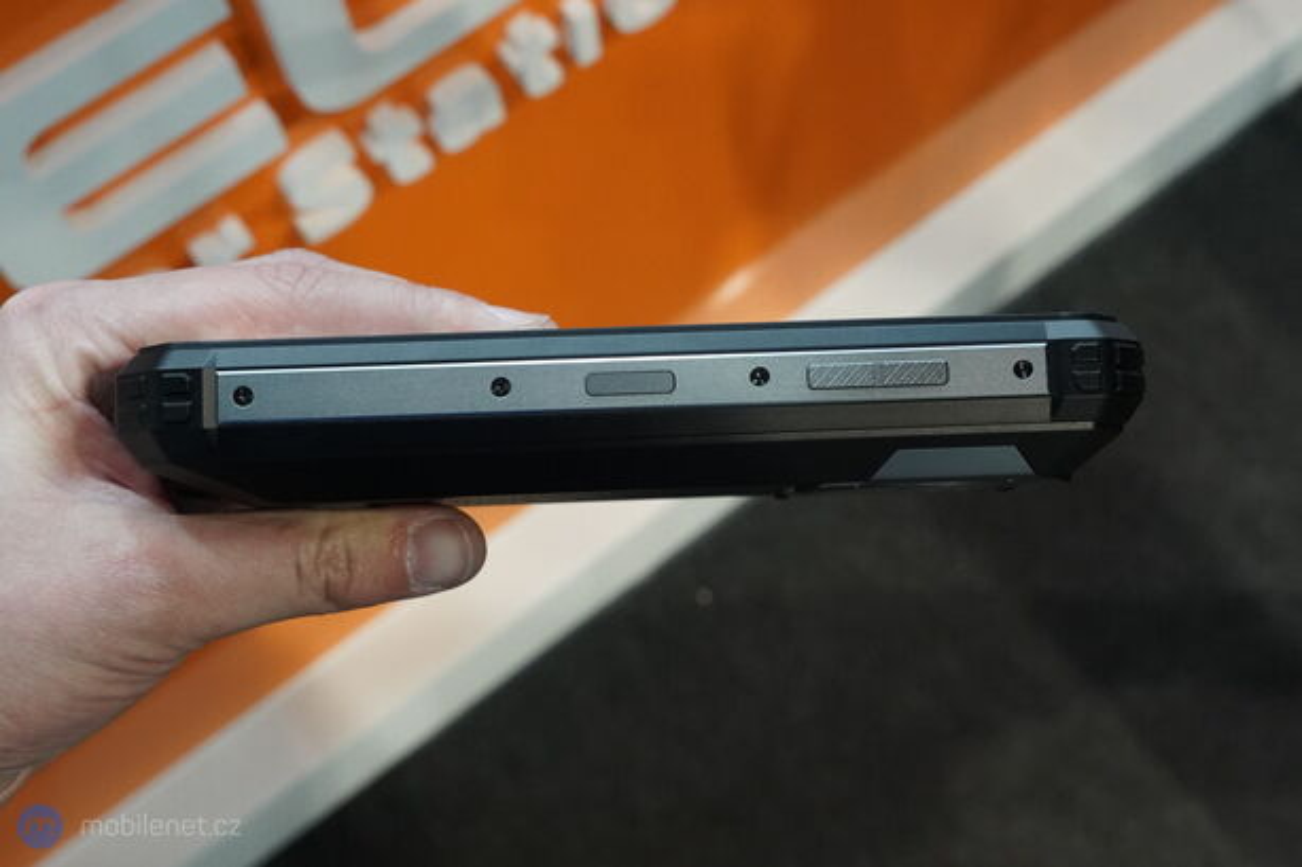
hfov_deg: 57.2
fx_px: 1193
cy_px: 434
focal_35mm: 33
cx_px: 651
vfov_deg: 39.9
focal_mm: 33
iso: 6400
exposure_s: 1/160
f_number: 8
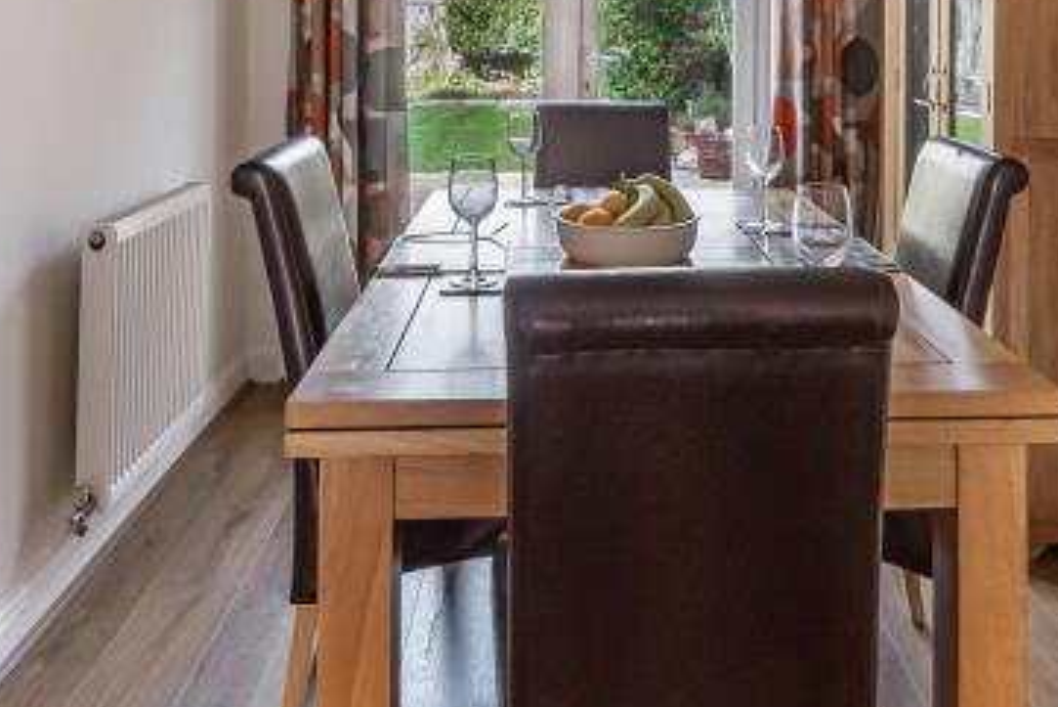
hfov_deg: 55.5
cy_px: 19
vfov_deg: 35.6
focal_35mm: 34
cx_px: 610
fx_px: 1000
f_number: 8
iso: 320
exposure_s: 1/40
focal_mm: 8
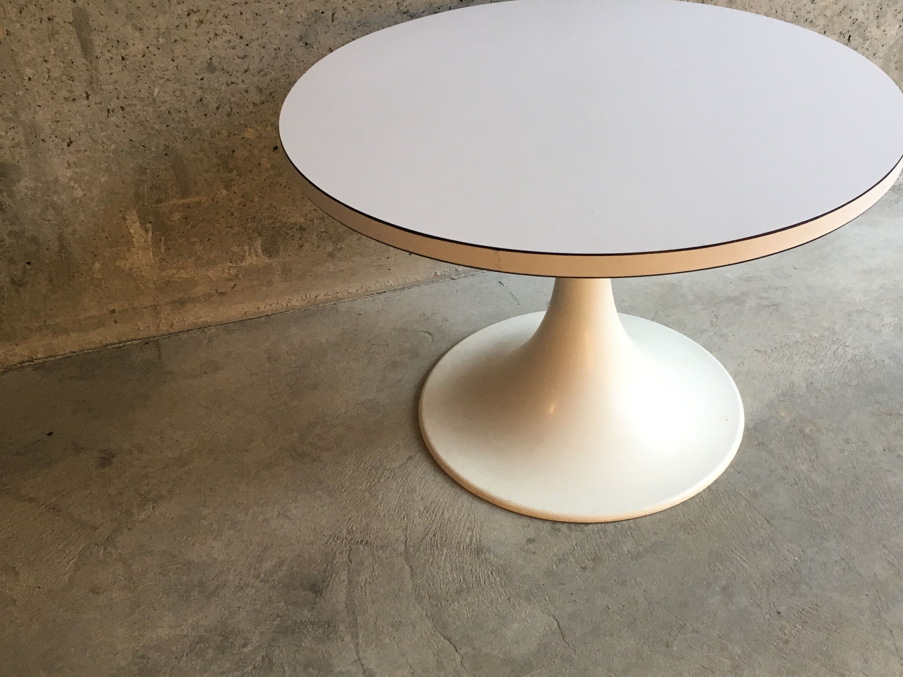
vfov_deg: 37.7
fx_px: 991
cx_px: 511
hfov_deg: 48.8
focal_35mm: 38
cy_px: 349
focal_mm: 4.15
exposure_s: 1/33
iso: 50
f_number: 2.2
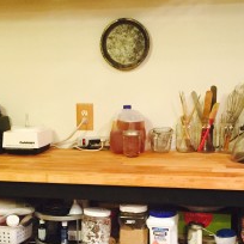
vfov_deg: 25.9
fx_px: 526
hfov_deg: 26.1
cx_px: 100
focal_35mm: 66
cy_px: 176
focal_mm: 4.15
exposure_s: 1/24
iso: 250
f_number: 2.2
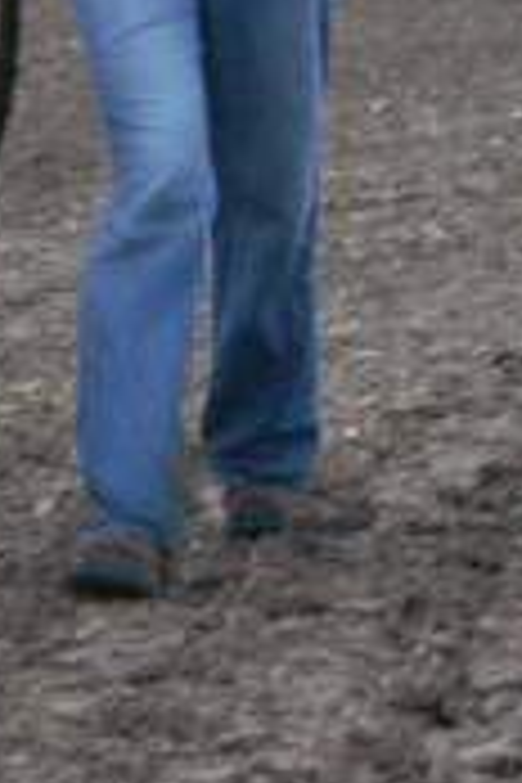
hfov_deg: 3.0
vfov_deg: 4.5
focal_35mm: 454
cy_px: -292
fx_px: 9874
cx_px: 688
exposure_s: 1/20
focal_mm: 70
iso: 800
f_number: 5.6
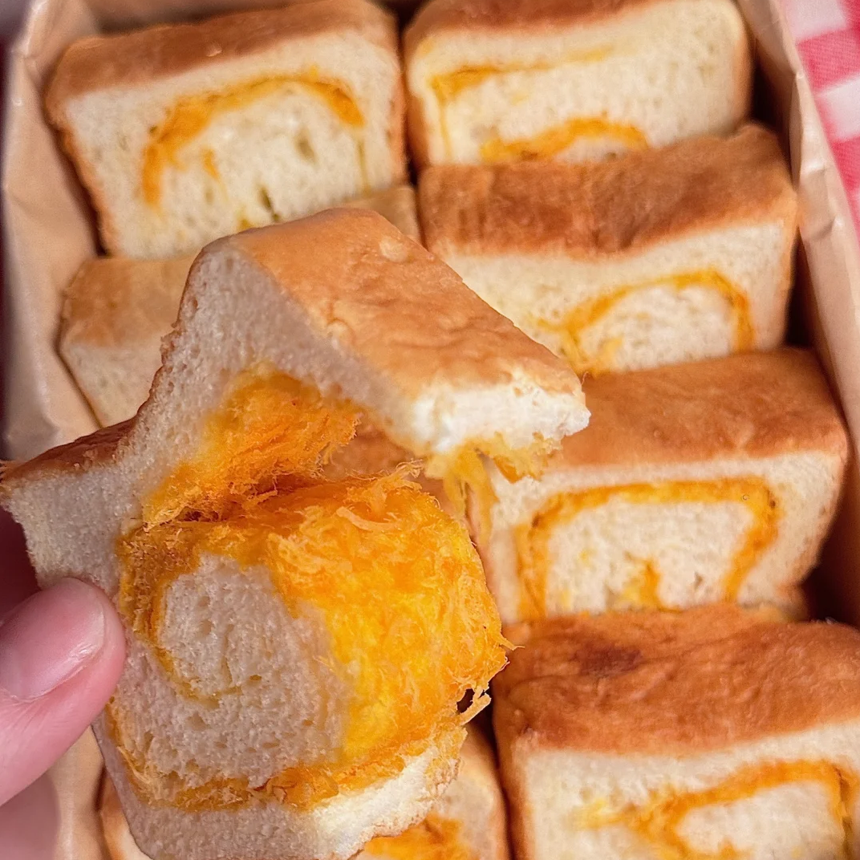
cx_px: 432
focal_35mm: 57
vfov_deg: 30.0
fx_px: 1602
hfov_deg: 30.0
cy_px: 464
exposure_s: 1/100
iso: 50
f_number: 1.78
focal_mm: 6.76
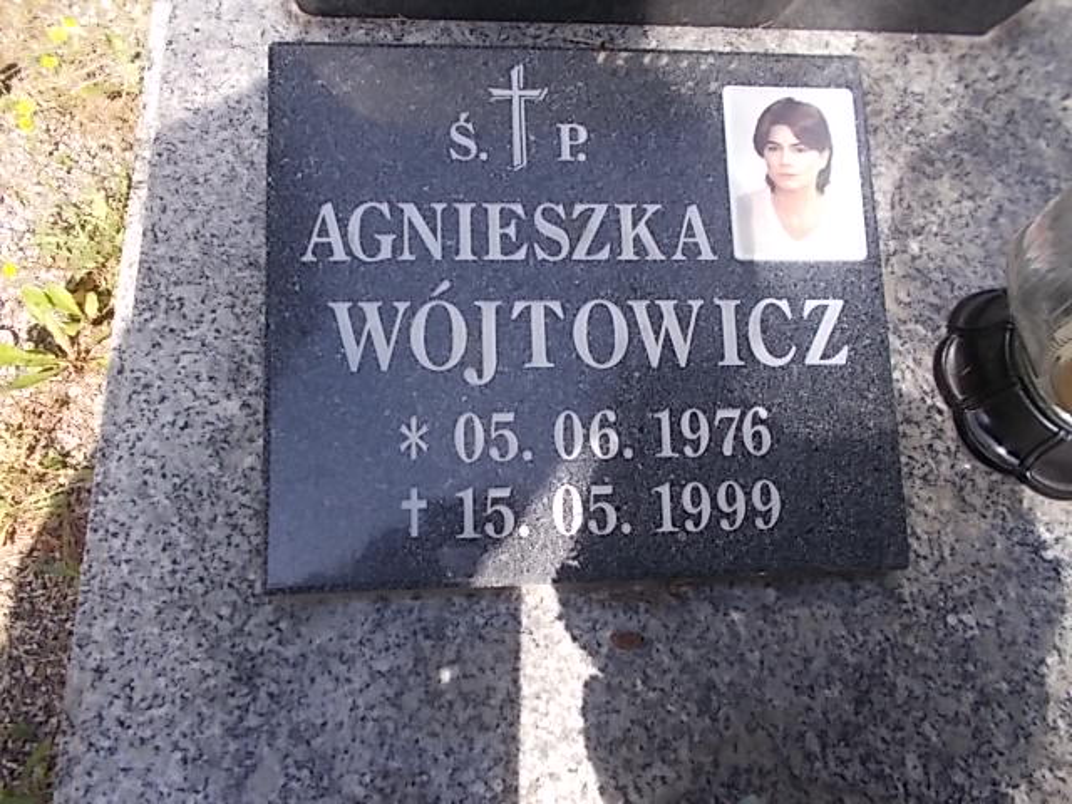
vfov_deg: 53.1
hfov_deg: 67.3
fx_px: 805
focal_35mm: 26
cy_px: 402
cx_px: 536
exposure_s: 1/320
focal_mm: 4.6
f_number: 3.2
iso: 80
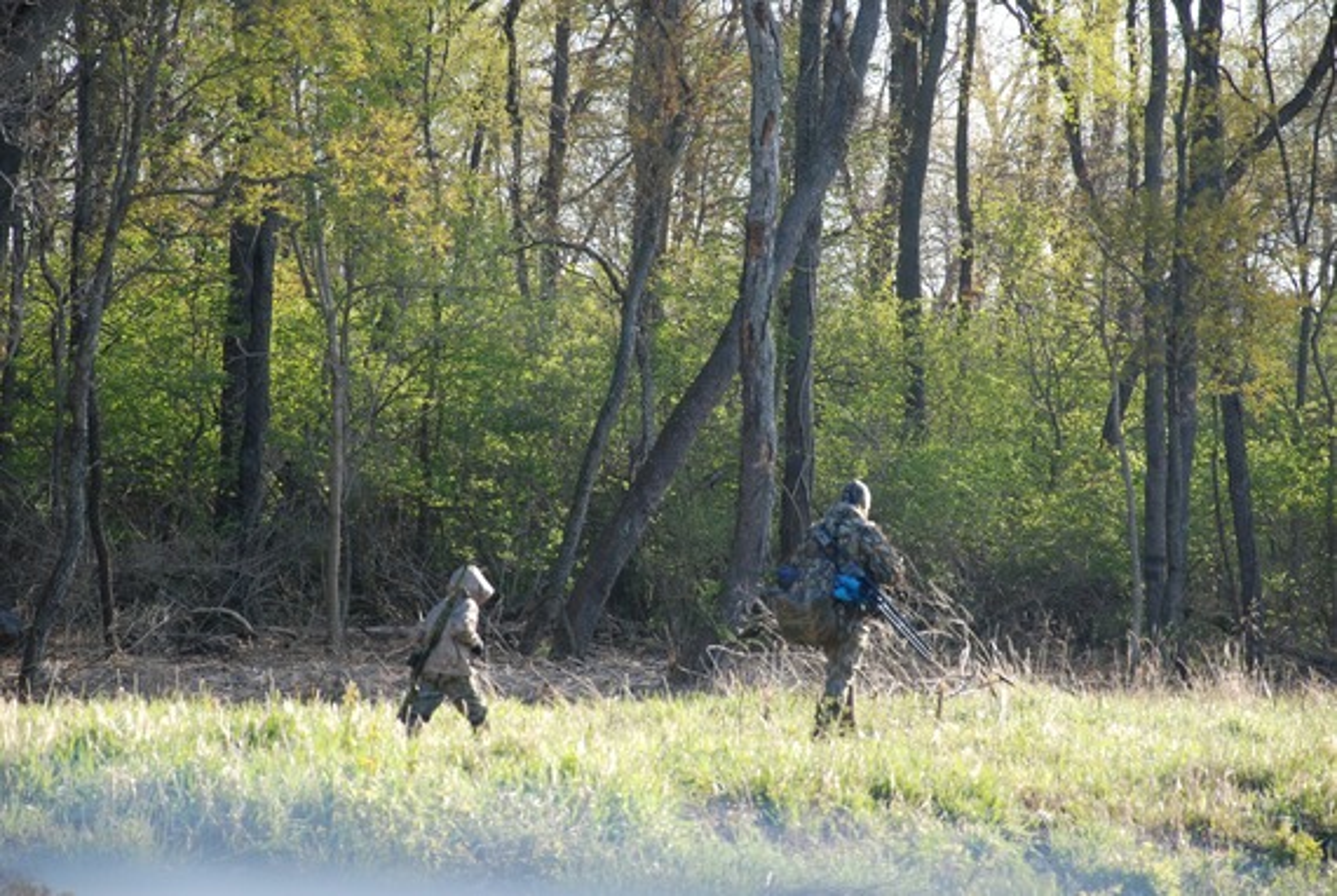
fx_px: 5858
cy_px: 448
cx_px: 668
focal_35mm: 158
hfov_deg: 13.0
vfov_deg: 8.7
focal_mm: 105
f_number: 5.6
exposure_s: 1/400
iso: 640
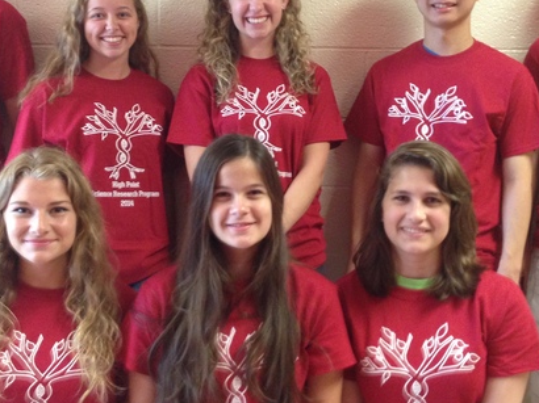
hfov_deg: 33.2
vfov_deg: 25.2
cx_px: 271
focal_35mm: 58
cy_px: 184
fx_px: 903
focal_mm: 4.12
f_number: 2.4
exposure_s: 1/20
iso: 250
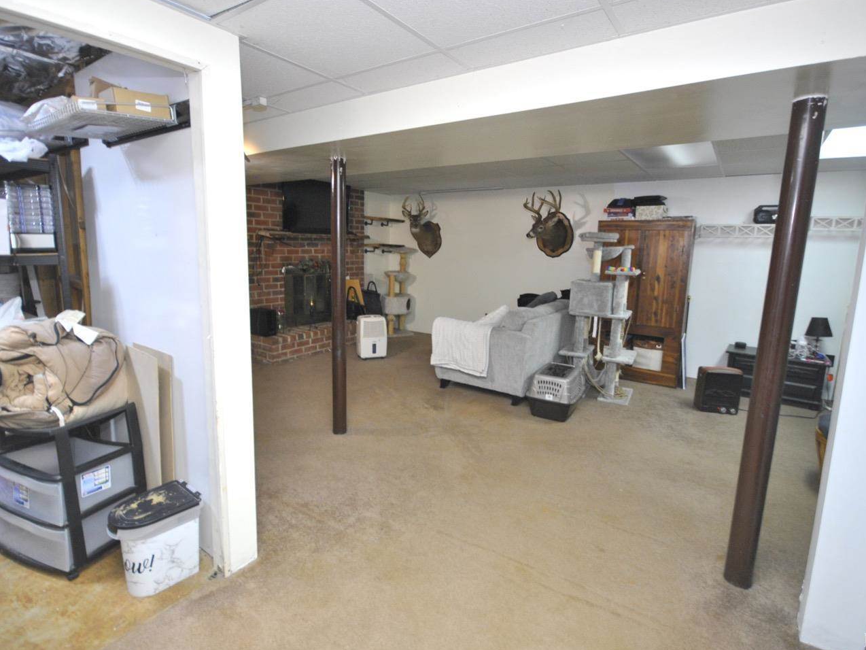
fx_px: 425
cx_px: 411
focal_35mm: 17
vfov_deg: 74.7
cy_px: 313
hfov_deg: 90.9
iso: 400
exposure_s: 1/25
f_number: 4
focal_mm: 10
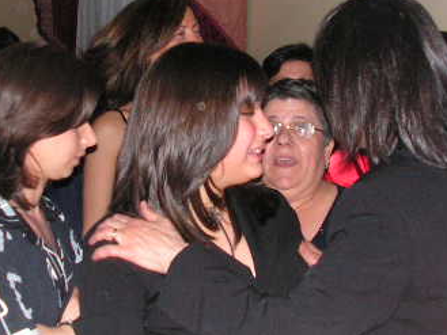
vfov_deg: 21.0
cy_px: 145
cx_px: 182
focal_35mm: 70
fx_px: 904
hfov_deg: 27.7
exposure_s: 1/40
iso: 200
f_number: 3.2
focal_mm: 6
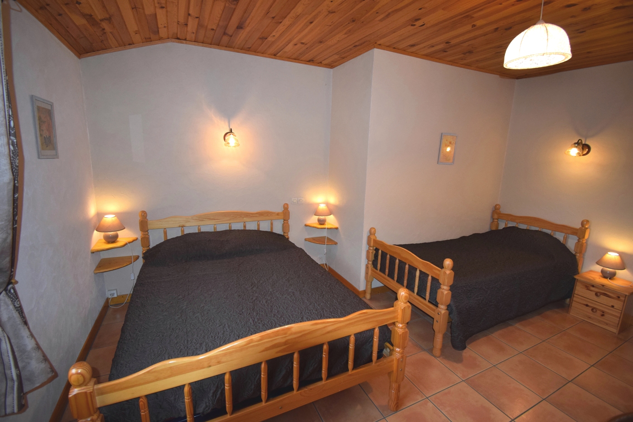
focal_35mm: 15
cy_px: 211
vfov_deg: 77.3
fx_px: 264
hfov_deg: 100.4
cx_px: 316
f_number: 4.8
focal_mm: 10
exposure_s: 1/90
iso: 800
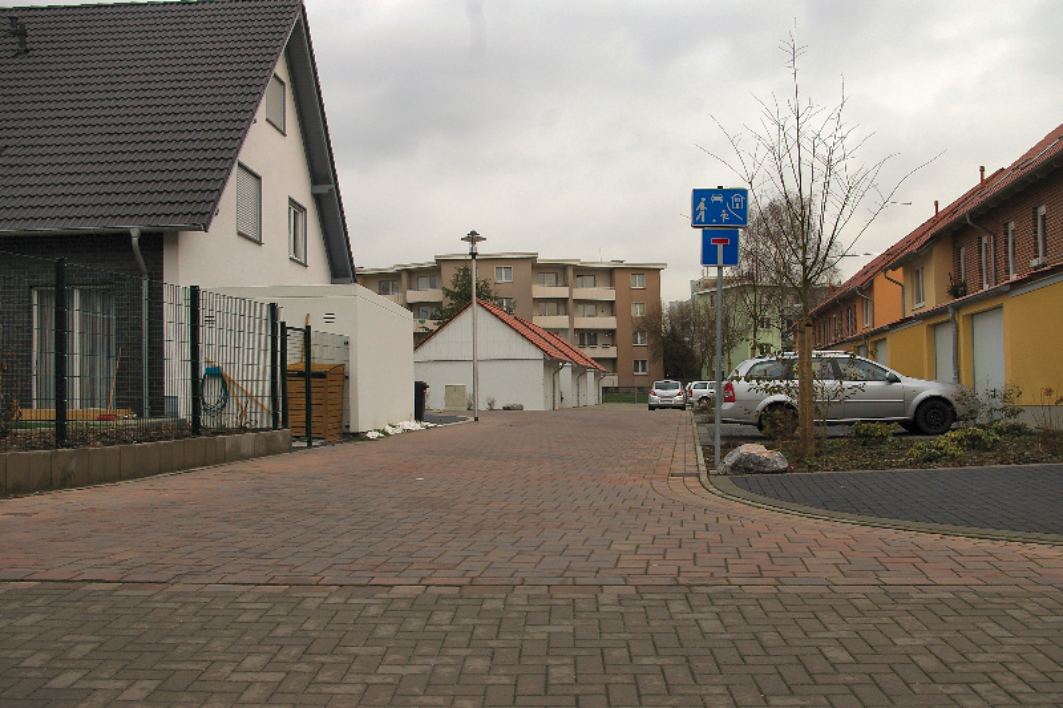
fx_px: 1018
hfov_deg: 55.1
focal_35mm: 34
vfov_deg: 38.3
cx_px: 532
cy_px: 354
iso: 200
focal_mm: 23
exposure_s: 1/180
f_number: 8
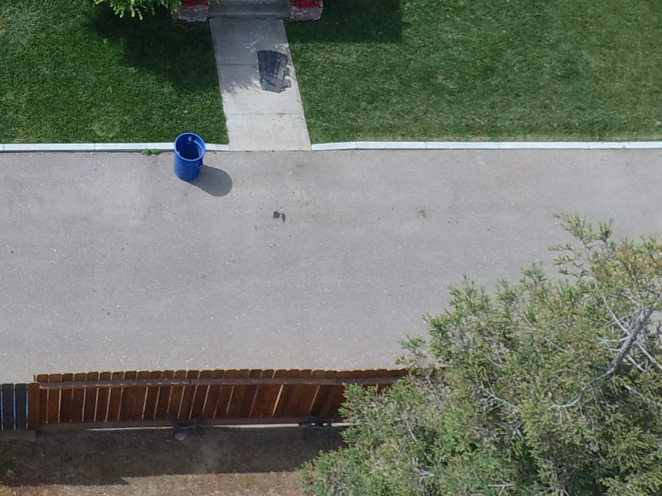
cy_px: -228
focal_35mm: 50
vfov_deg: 23.7
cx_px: 64
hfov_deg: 35.8
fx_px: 956
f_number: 2.8
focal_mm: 3.15
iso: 100
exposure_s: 1/617
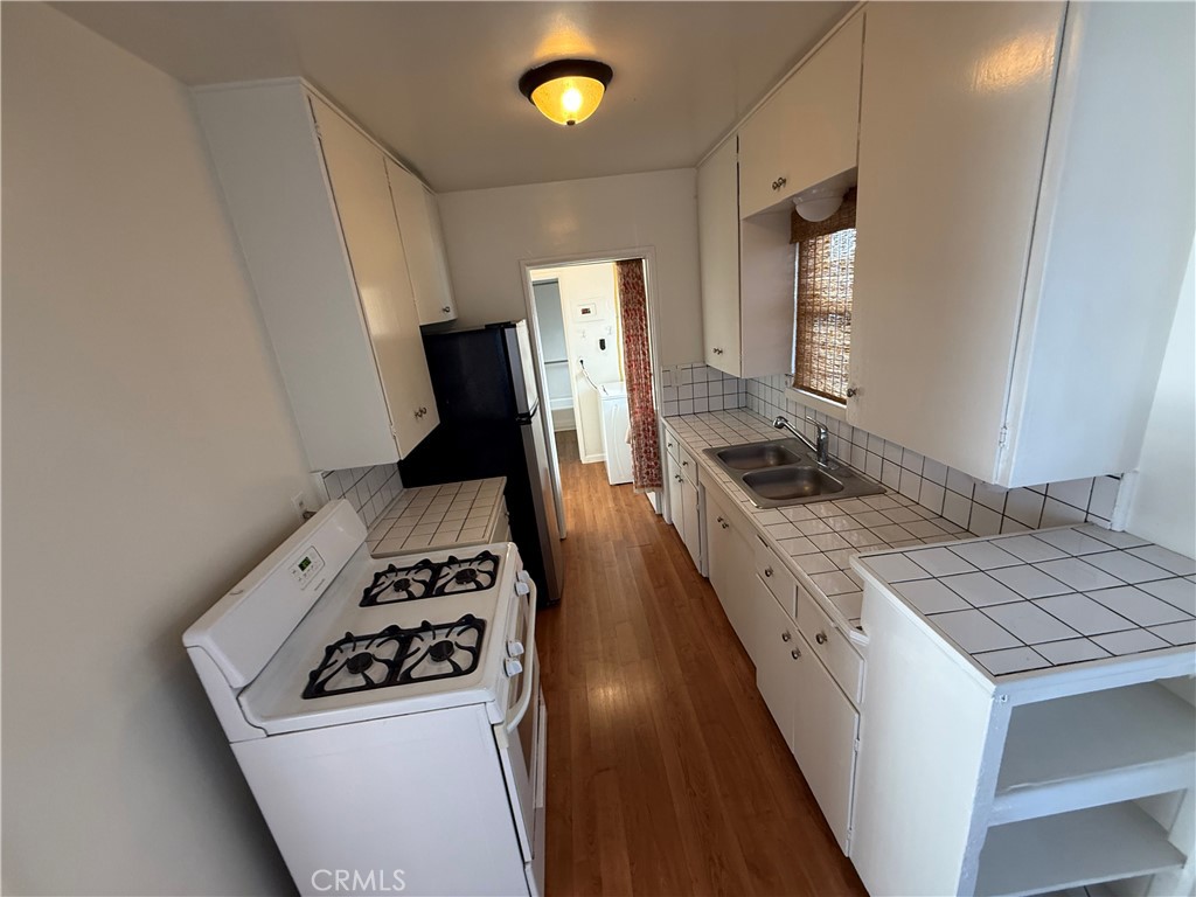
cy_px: 448
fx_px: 484
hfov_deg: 102.1
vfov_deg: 85.7
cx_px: 598
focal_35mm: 14
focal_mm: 2.22
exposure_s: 1/60
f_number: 2.2
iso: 200
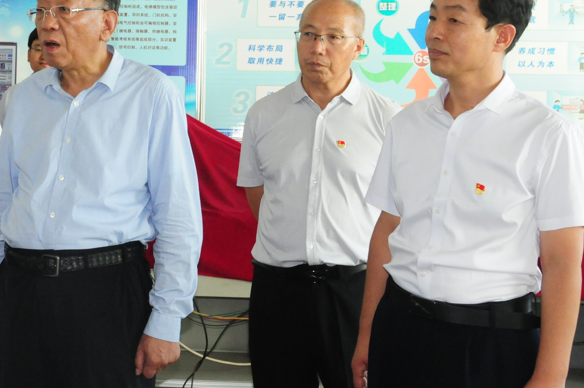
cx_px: 104
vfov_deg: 18.7
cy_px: 92
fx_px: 1167
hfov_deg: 27.5
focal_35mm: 72
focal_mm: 26
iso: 1800
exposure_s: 1/60
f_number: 9
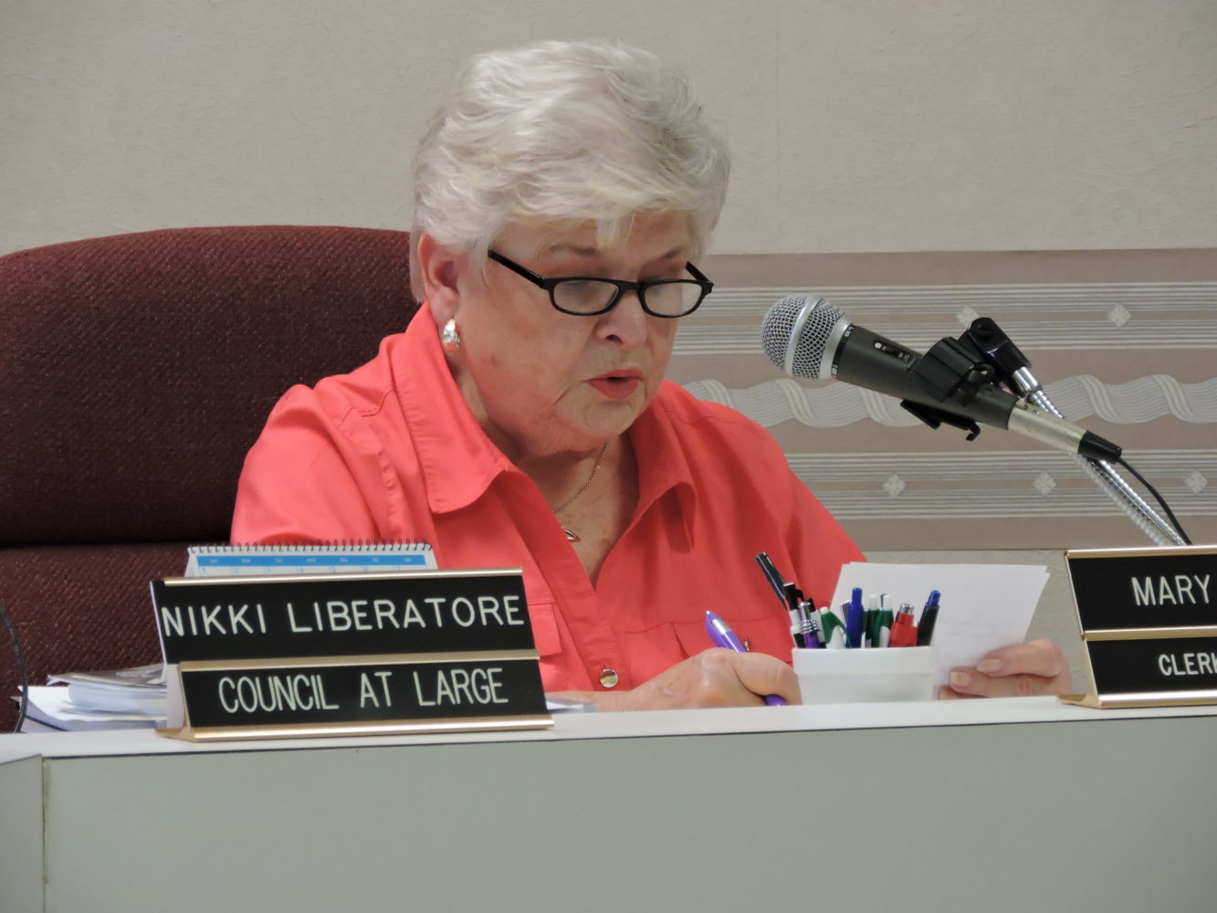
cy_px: 456
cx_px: 608
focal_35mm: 325
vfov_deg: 4.6
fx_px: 11427
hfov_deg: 6.1
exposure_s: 1/50
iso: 720
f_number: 4.8
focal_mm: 58
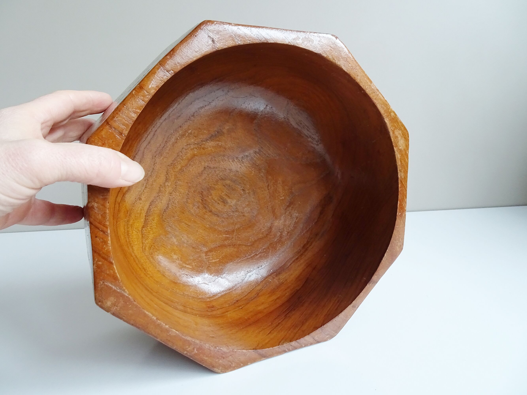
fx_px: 365
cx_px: 264
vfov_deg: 56.8
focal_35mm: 24
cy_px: 198
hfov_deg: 71.6
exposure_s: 1/30
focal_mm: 4.1
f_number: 3.5
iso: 320
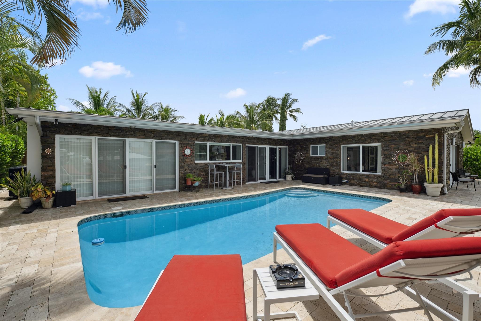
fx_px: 200
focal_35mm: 15
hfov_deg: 100.4
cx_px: 240
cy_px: 160
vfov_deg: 77.3
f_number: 7.1
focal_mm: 15
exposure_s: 1/640
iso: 250
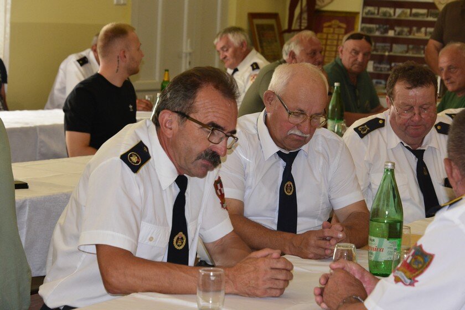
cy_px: 155
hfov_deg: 18.3
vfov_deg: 12.2
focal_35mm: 112
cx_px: 232
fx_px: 1447
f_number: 8
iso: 4000
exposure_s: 1/60
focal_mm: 112
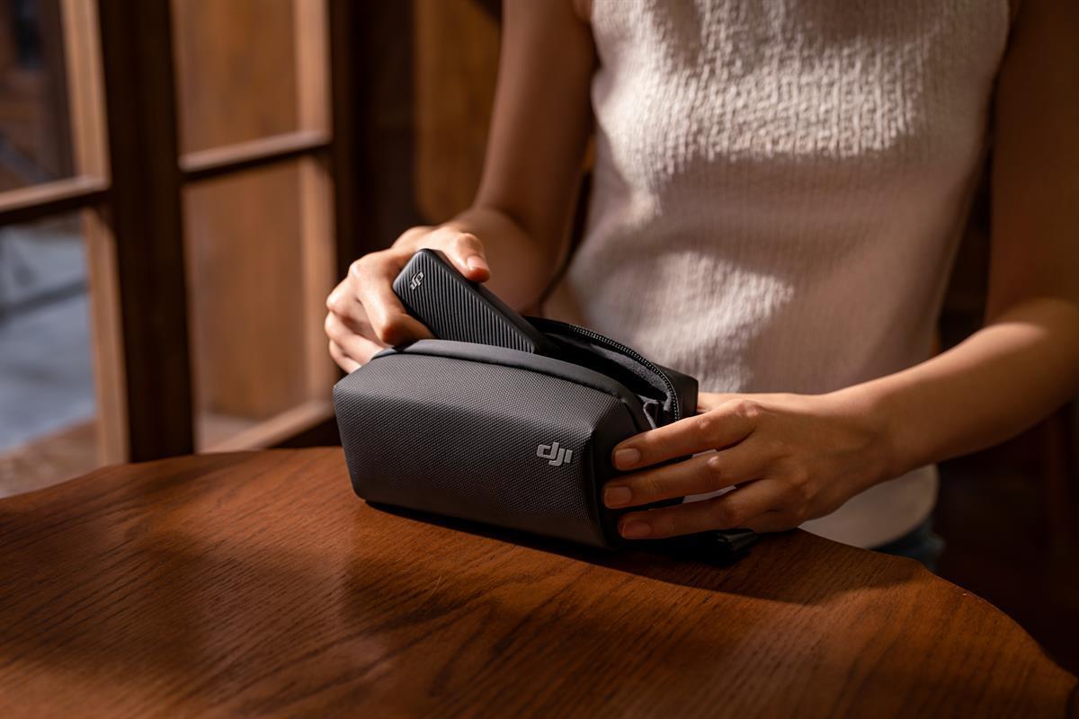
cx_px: 540
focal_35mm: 50
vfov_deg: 27.0
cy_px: 360
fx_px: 1498
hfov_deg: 39.6
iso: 100
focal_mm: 50
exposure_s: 1/125
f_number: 3.2
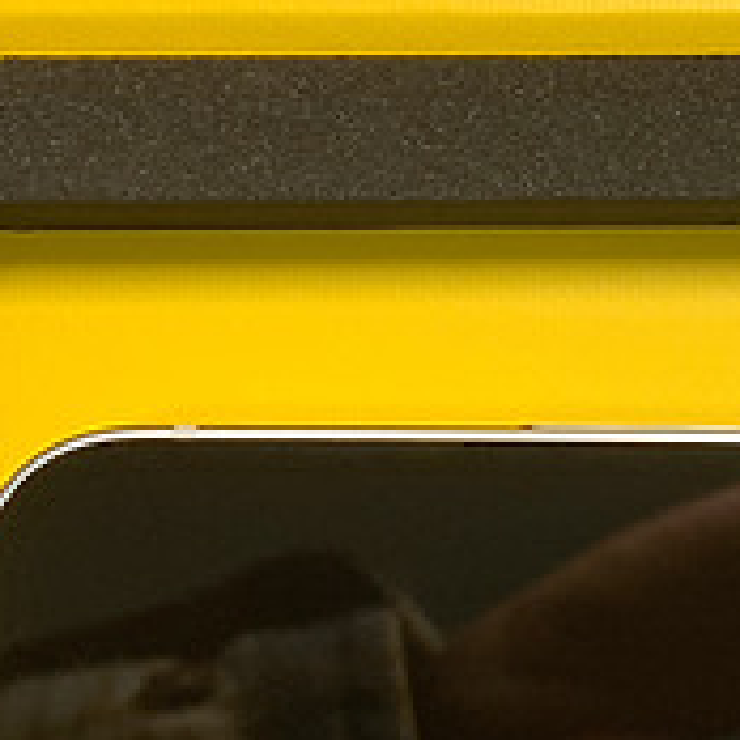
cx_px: 1042
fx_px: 3072
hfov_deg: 13.1
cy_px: 302
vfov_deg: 13.7
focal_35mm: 127
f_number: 1.8
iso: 80
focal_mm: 4.25
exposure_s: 1/60
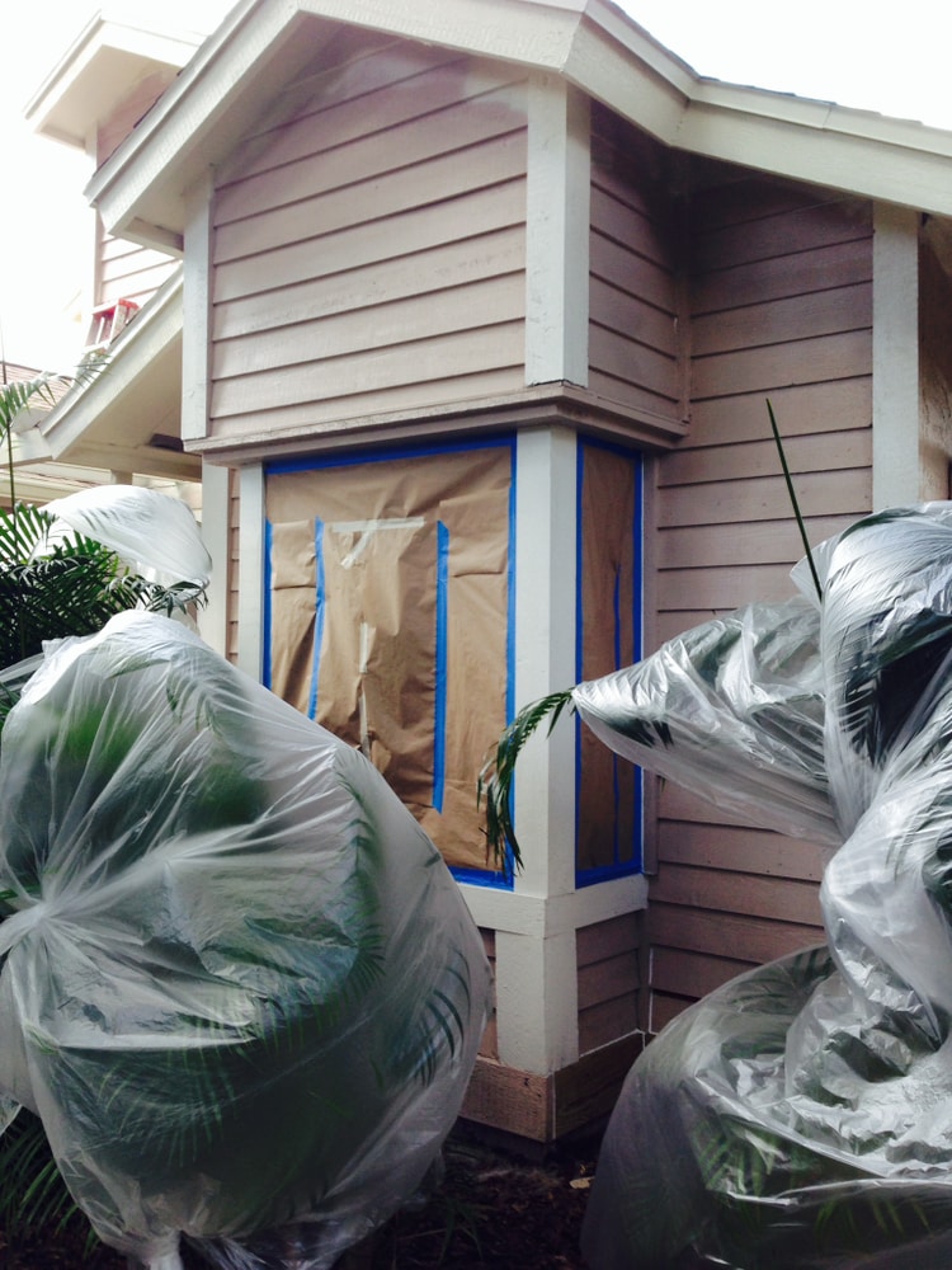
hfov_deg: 42.9
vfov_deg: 55.4
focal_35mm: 33
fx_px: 1210
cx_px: 476
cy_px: 635
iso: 50
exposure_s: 1/152
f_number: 2.4
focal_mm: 4.12
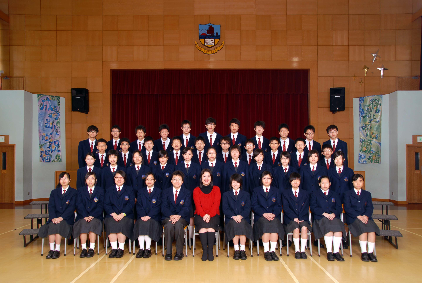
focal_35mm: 30
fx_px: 352
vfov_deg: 43.7
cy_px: 142
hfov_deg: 61.9
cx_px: 211
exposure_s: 1/13
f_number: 7.1
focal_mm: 20
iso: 100
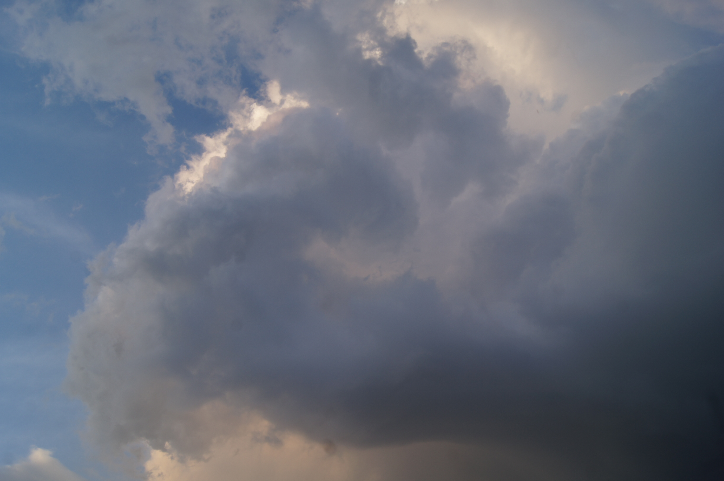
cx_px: 362
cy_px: 240
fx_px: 542
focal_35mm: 27
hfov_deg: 67.4
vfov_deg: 47.8
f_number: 9
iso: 100
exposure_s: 1/60
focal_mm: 18
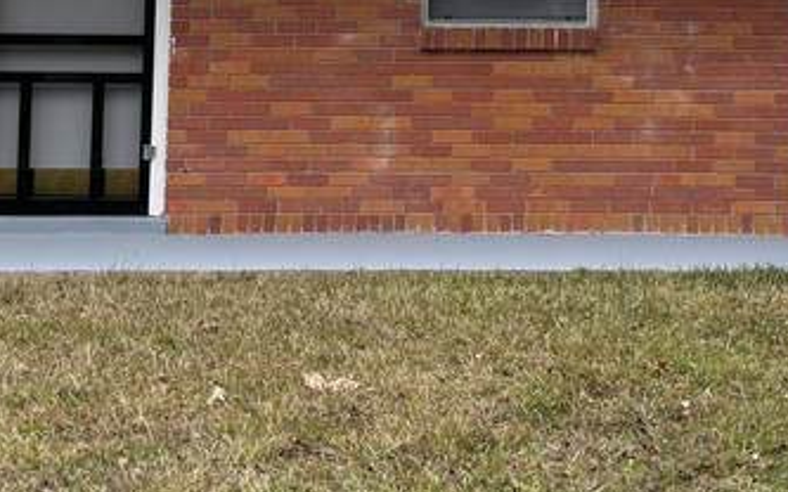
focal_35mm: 106
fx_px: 2276
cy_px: -173
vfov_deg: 11.9
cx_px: 509
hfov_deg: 19.6
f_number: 1.6
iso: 64
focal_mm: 5.96
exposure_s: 1/156
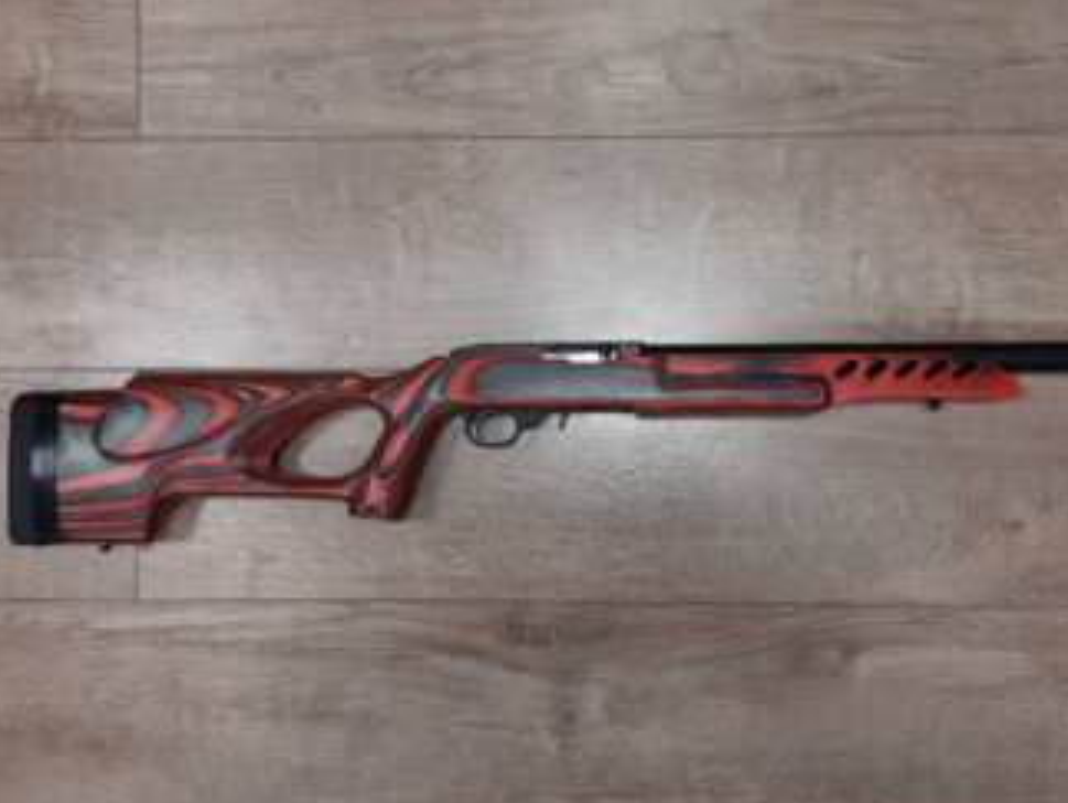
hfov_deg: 63.3
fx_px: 865
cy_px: 440
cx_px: 572
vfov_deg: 49.8
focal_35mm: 28
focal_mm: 4.6
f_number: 2
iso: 100
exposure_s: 1/50
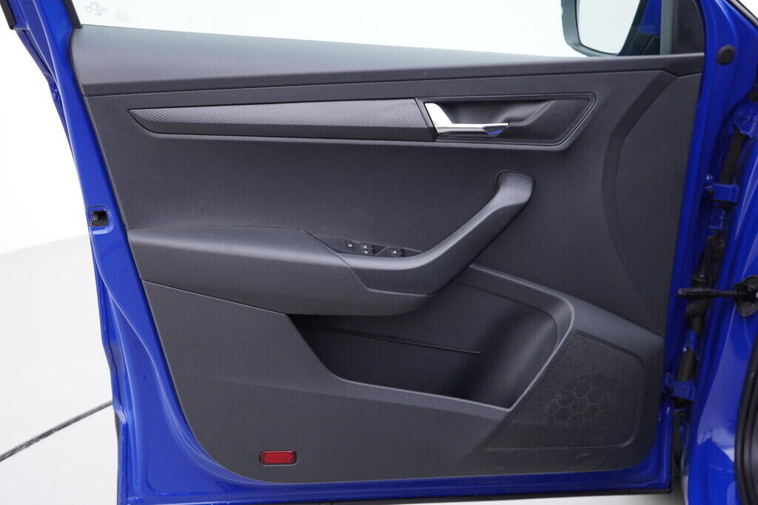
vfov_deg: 36.9
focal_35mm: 36
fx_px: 758
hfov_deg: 53.1
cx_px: 379
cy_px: 252
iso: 125
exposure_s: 1/40
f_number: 2.8
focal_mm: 24
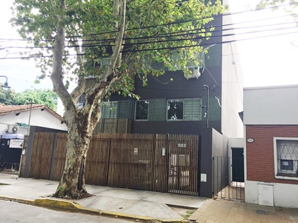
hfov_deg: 61.7
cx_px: 149
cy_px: 112
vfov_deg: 48.2
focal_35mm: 29
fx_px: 250
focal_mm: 4.15
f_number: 2.2
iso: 32
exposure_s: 1/216
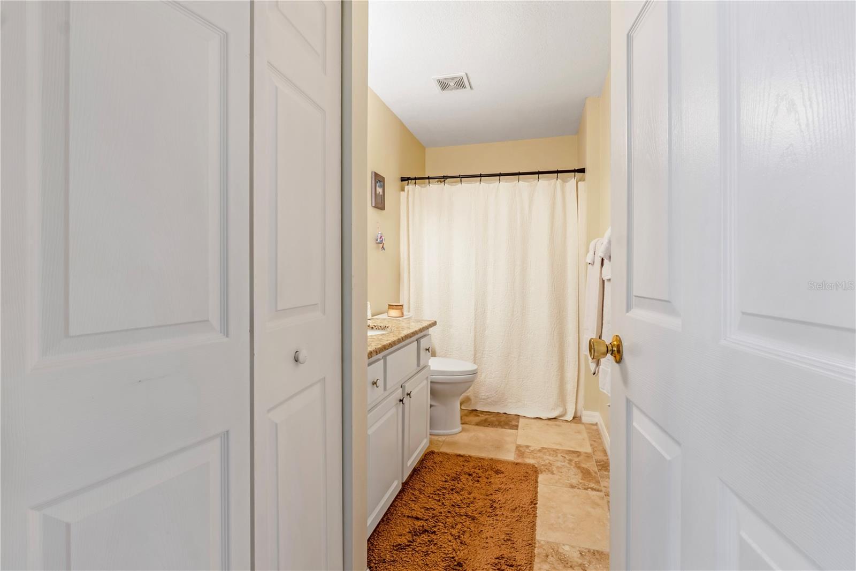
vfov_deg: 72.0
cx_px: 428
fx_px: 392
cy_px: 286
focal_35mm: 16
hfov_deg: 95.0
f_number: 9
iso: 250
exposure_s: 1/125
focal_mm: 11
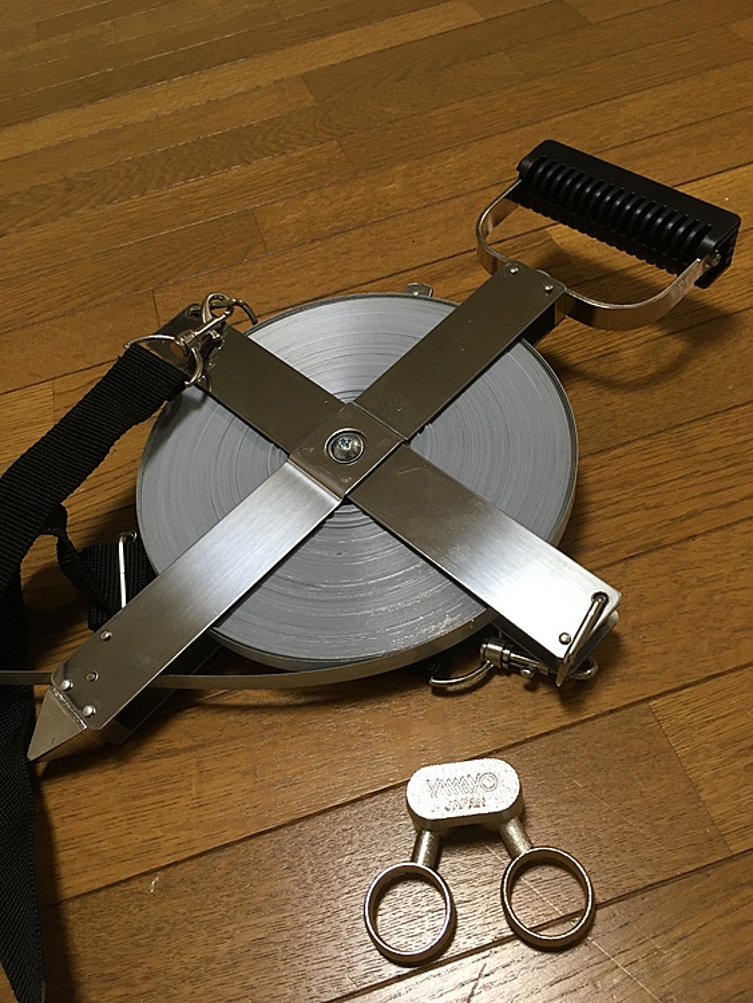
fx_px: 841
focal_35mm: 29
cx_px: 376
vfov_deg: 61.6
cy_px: 502
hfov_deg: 48.3
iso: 125
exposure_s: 1/33
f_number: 2.2
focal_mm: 4.15
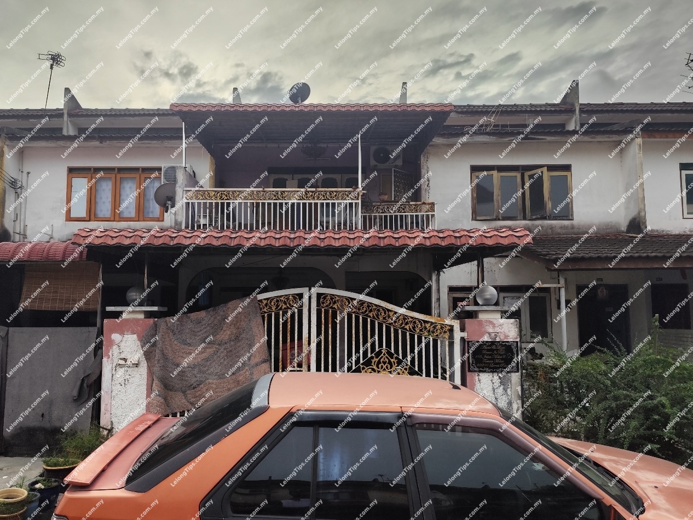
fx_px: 461
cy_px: 260
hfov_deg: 73.9
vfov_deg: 58.9
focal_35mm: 23
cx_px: 346
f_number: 1.65
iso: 50
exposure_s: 1/315
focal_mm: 6.14
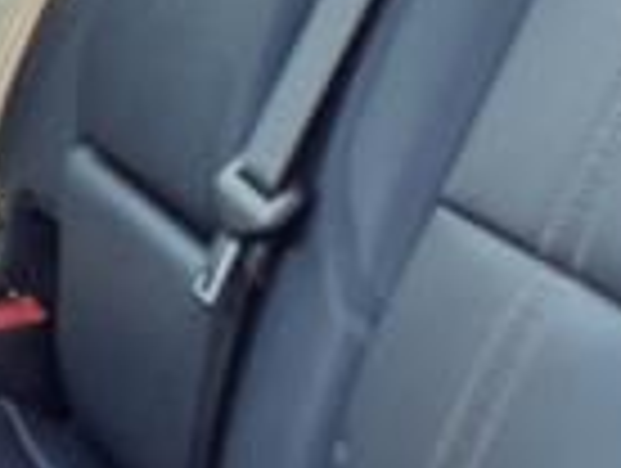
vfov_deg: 7.4
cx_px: -536
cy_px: 189
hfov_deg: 9.4
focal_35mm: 200
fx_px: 3594
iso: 40
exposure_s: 1/120
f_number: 1.9
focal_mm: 3.58
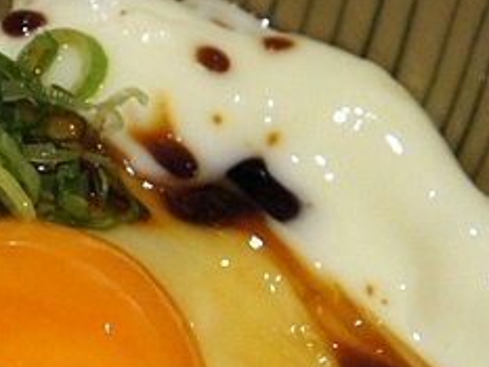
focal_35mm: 195
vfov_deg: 7.6
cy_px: 314
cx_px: 160
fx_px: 2754
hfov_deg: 10.1
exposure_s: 1/13
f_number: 4.5
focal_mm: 35
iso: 1600
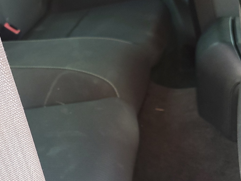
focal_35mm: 52
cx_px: 59
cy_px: 108
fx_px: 362
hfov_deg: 36.0
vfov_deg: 28.0
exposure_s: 1/60.2
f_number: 1.5
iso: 102
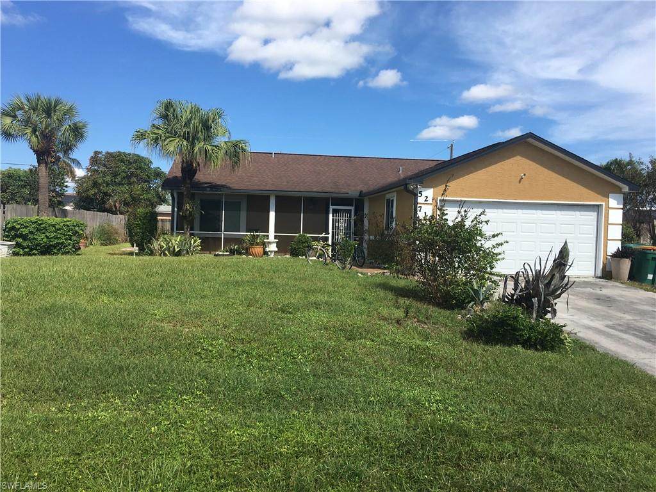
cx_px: 328
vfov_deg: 48.2
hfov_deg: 61.7
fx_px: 550
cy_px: 246
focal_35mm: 29
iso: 25
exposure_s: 1/1538
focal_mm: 4.15
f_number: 2.2
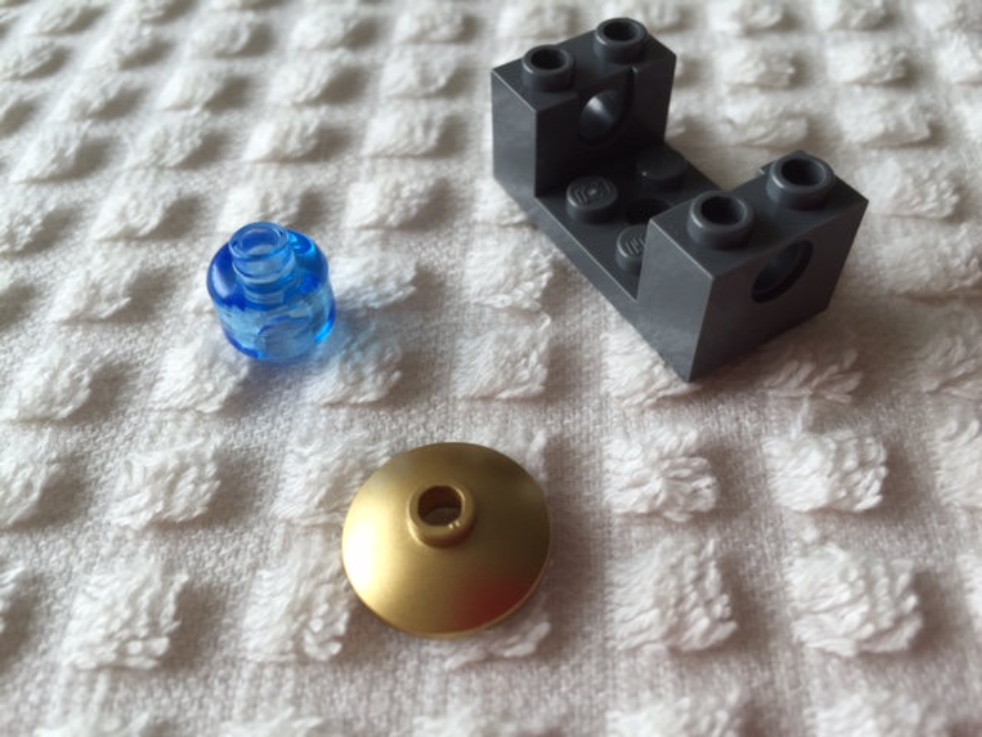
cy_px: 368
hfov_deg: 61.7
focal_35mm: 29
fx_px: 823
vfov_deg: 48.2
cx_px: 491
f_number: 2.2
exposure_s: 1/135
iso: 32
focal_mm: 4.15
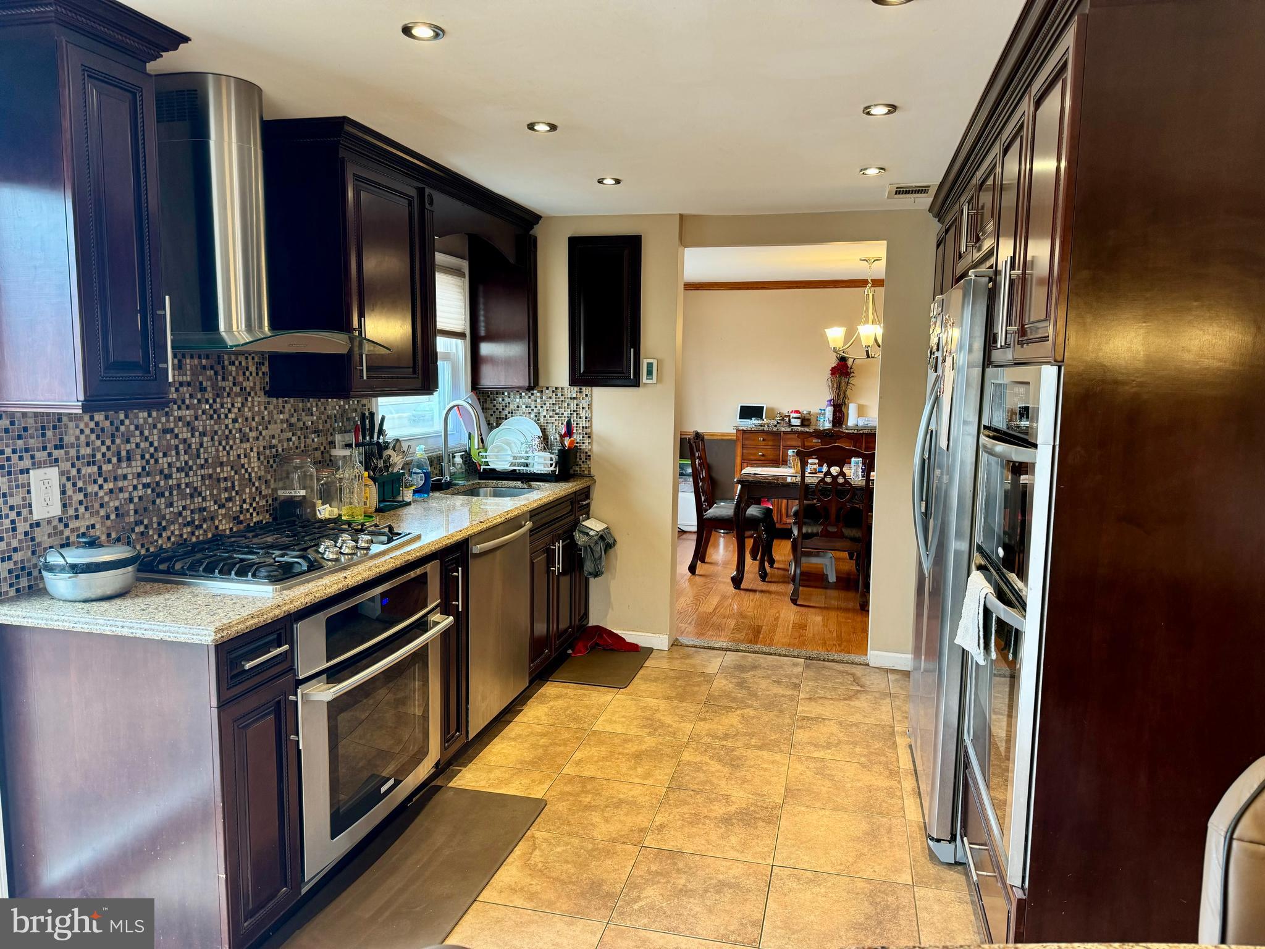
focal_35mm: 24
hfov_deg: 71.6
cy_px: 474
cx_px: 632
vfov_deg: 56.8
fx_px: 877
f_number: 1.78
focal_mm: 6.76
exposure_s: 1/60
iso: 160
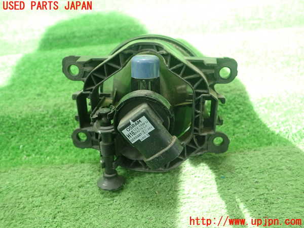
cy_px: 114
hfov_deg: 60.0
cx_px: 152
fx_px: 263
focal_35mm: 30
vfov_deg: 46.8
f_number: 2.3
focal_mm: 5.5
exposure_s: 1/125
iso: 400
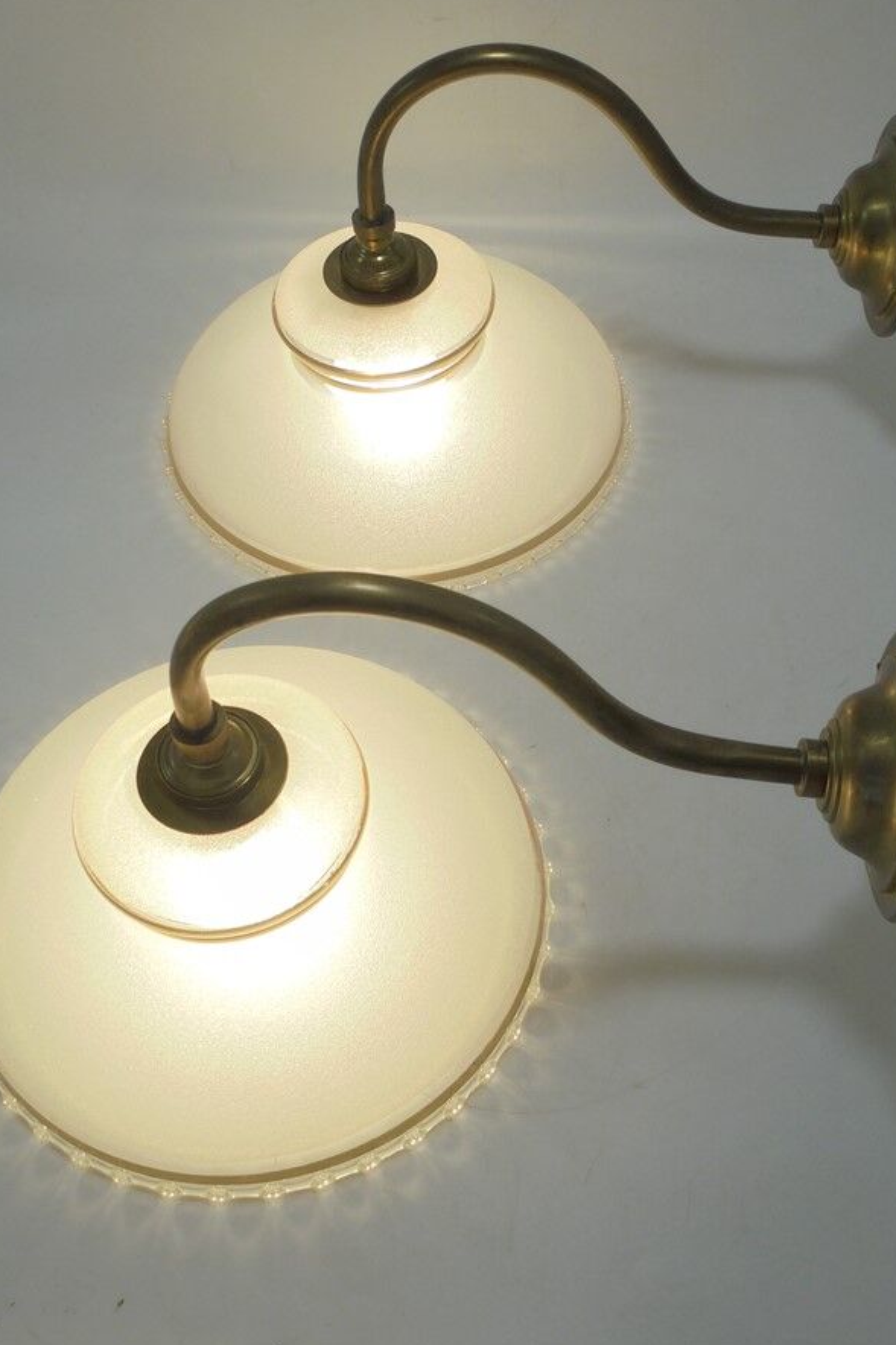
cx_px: 431
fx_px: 1344
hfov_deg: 36.9
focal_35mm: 36
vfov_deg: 53.1
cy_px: 674
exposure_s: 1/200
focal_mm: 6.1
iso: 100
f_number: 4
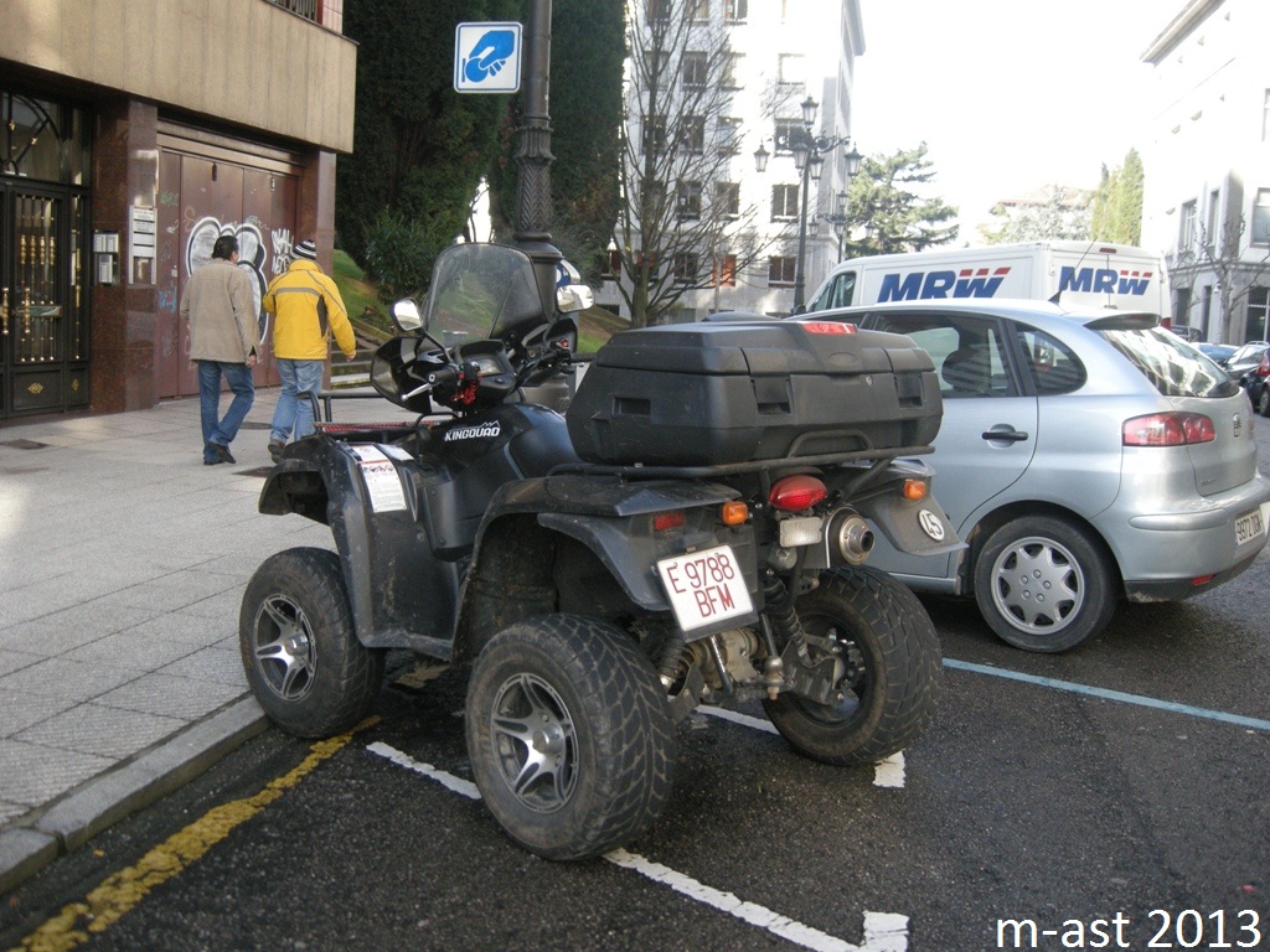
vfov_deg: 40.7
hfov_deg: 52.6
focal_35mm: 35
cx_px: 635
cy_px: 476
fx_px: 1284
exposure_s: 1/308
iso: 148
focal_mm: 7.5
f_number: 2.7
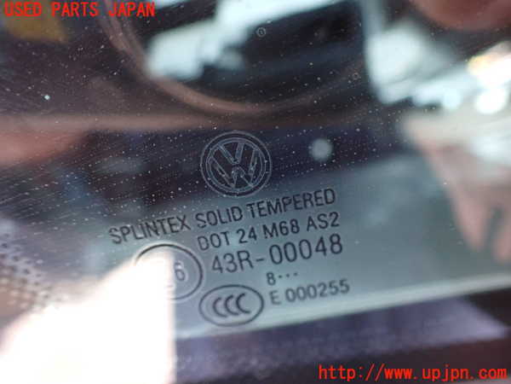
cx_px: 256
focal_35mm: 30
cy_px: 192
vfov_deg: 46.8
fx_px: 443
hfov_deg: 60.0
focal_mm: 5.4
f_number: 2.3
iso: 800
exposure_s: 1/100
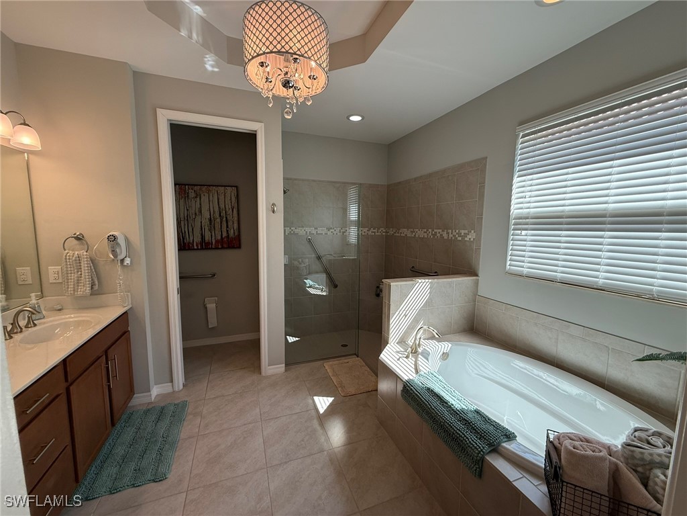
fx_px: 278
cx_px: 344
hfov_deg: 102.1
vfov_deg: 85.7
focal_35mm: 14
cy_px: 258
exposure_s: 1/120
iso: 100
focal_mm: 2.22
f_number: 2.2
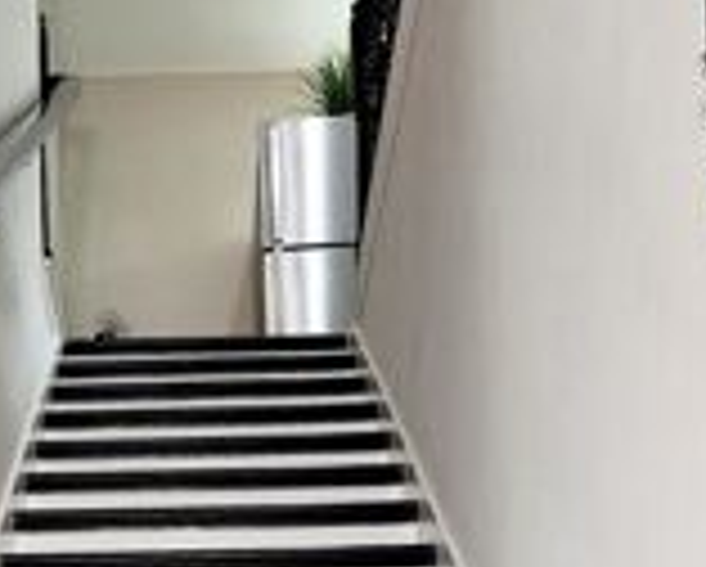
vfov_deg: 16.9
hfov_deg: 24.8
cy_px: 1008
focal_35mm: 76
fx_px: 1590
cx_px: 187
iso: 200
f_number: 1.8
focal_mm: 6.4
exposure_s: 1/120
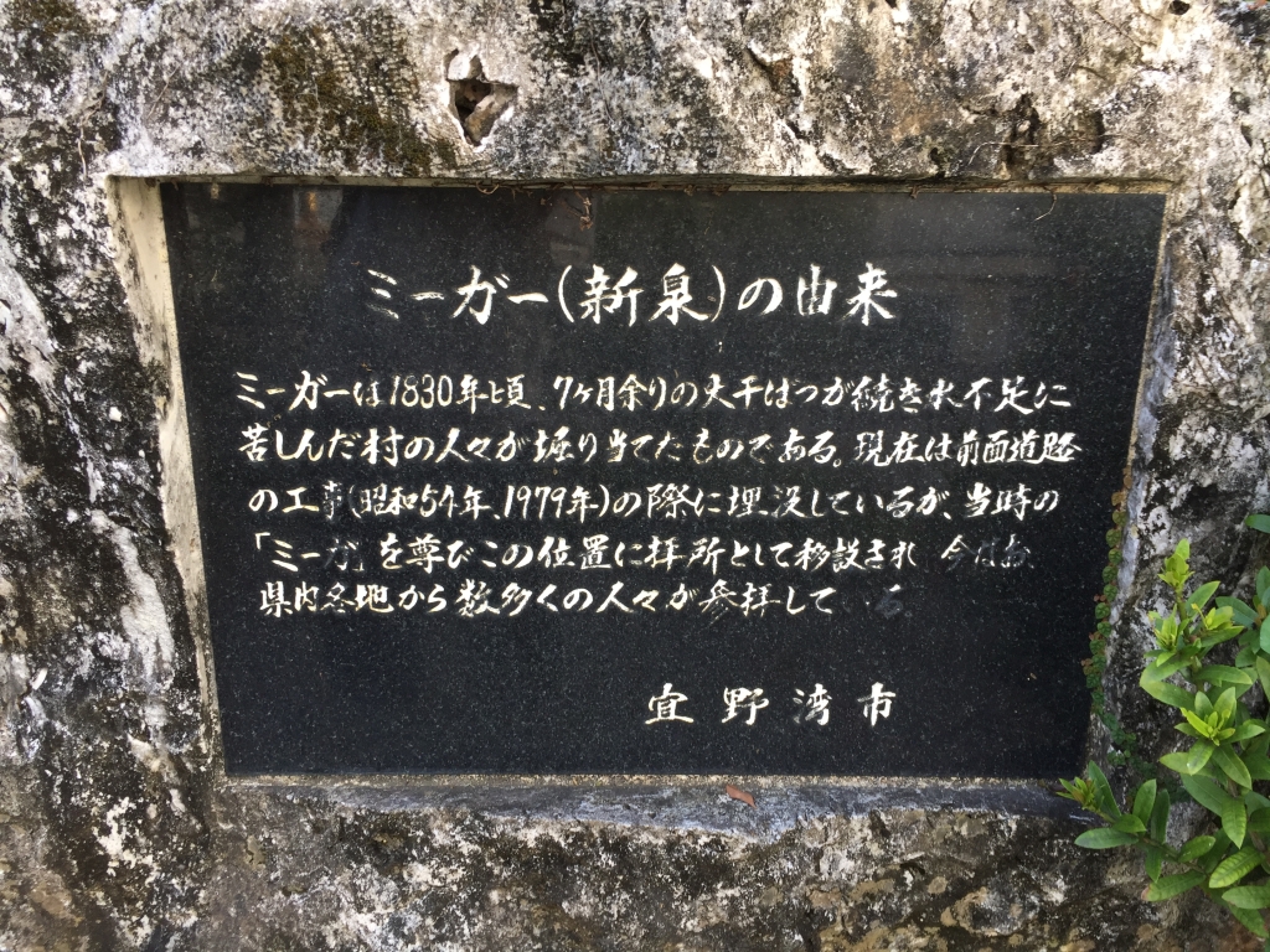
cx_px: 635
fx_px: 1064
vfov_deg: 48.2
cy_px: 476
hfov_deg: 61.7
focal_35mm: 29
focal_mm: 4.15
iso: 32
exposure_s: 1/60
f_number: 2.2
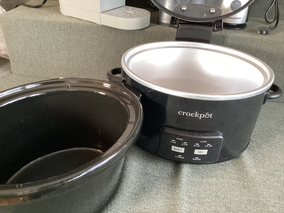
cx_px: 142
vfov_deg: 45.4
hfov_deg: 58.3
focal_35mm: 31
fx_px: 254
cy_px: 106
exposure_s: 1/40
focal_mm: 3.3
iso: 320
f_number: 2.4
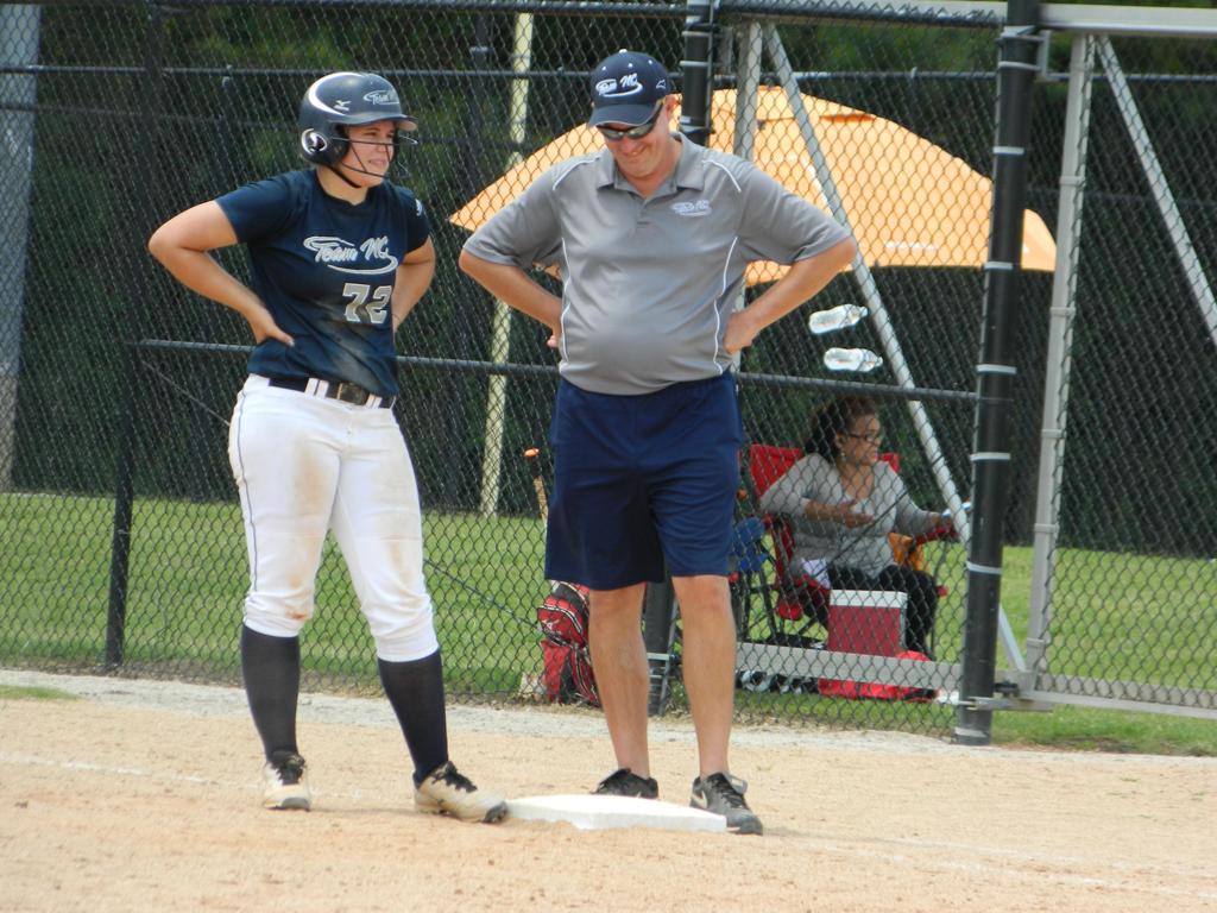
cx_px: 608
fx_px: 13887
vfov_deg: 3.8
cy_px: 456
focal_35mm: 395
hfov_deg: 5.0
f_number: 5.7
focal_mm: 71.2
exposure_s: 1/125
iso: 80
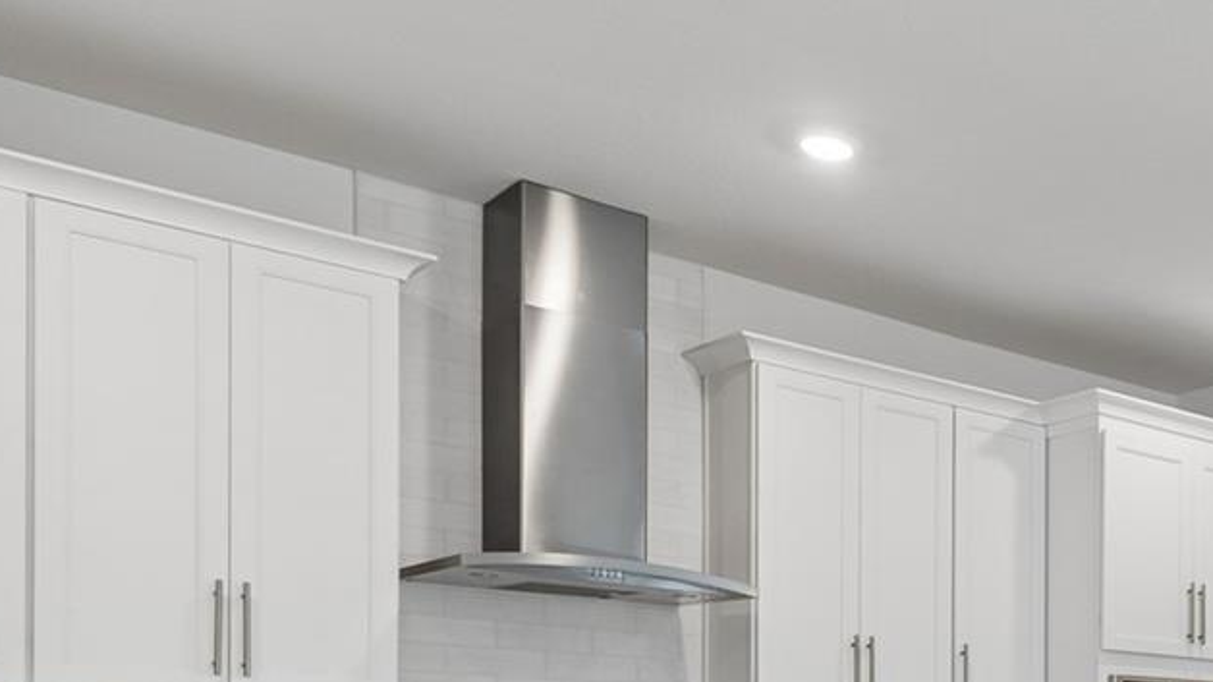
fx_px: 1286
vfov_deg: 26.7
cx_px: 1364
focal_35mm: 40
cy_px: 798
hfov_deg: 40.0
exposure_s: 1/10
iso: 100
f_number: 7.1
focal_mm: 10
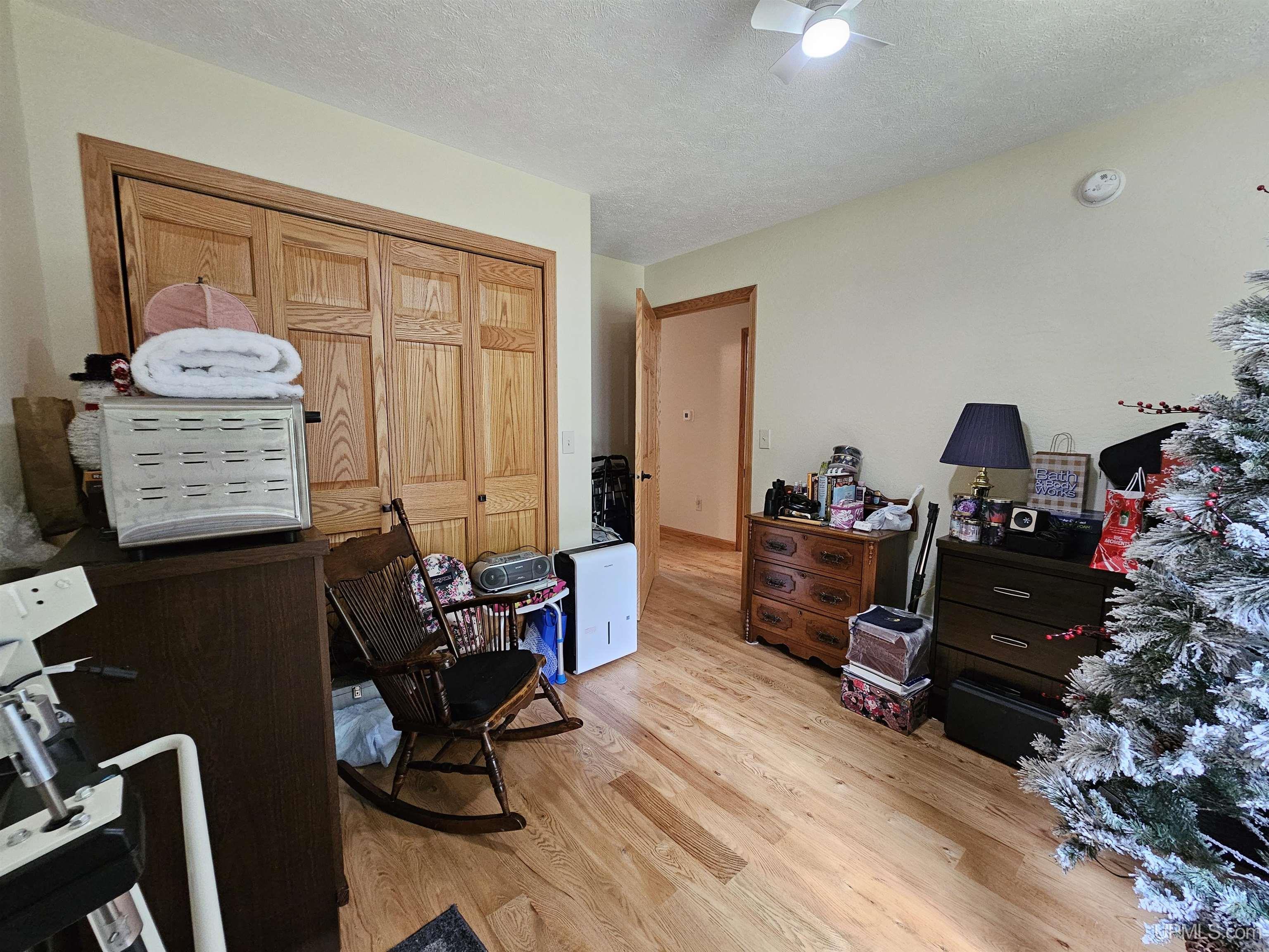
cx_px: 634
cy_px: 476
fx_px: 477
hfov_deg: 106.2
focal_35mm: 13
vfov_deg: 89.9
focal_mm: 2.2
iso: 400
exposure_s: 1/30
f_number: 2.2
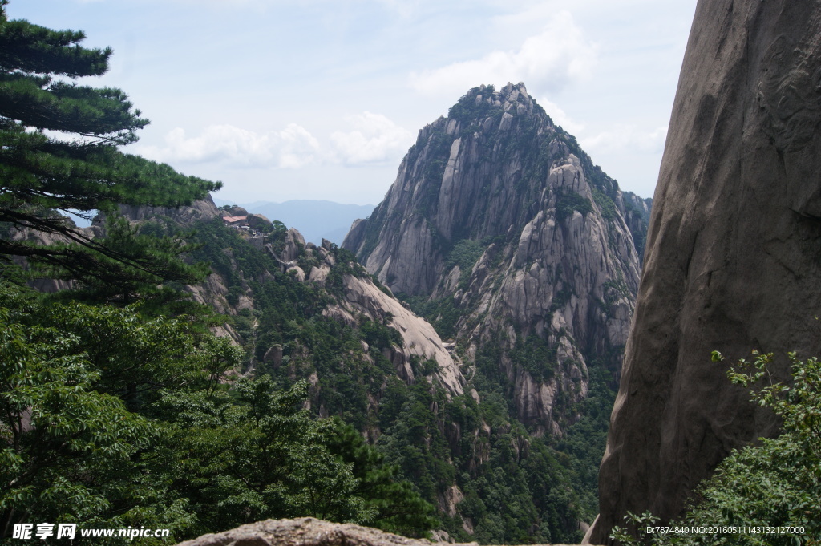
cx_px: 410
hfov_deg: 62.0
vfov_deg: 43.5
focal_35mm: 30
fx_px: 684
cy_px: 273
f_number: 10
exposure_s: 1/160
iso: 100
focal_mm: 20
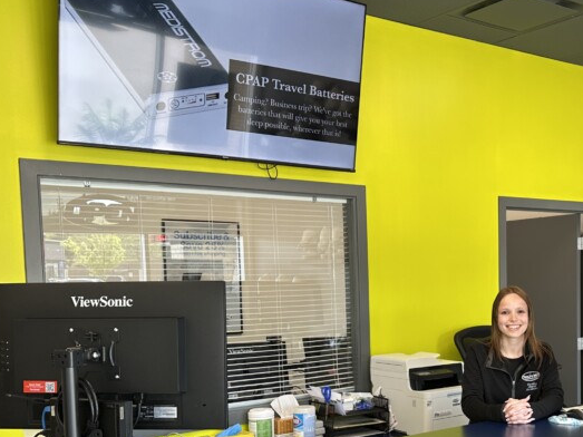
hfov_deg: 39.1
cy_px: 344
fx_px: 791
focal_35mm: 47
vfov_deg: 30.2
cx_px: 456
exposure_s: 1/90
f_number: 1.78
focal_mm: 6.86
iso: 64
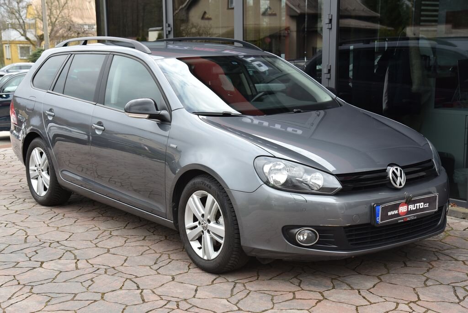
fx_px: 715
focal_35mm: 55
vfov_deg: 24.7
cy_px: 156
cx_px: 234
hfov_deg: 36.2
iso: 500
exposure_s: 1/200
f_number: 7.1
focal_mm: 55
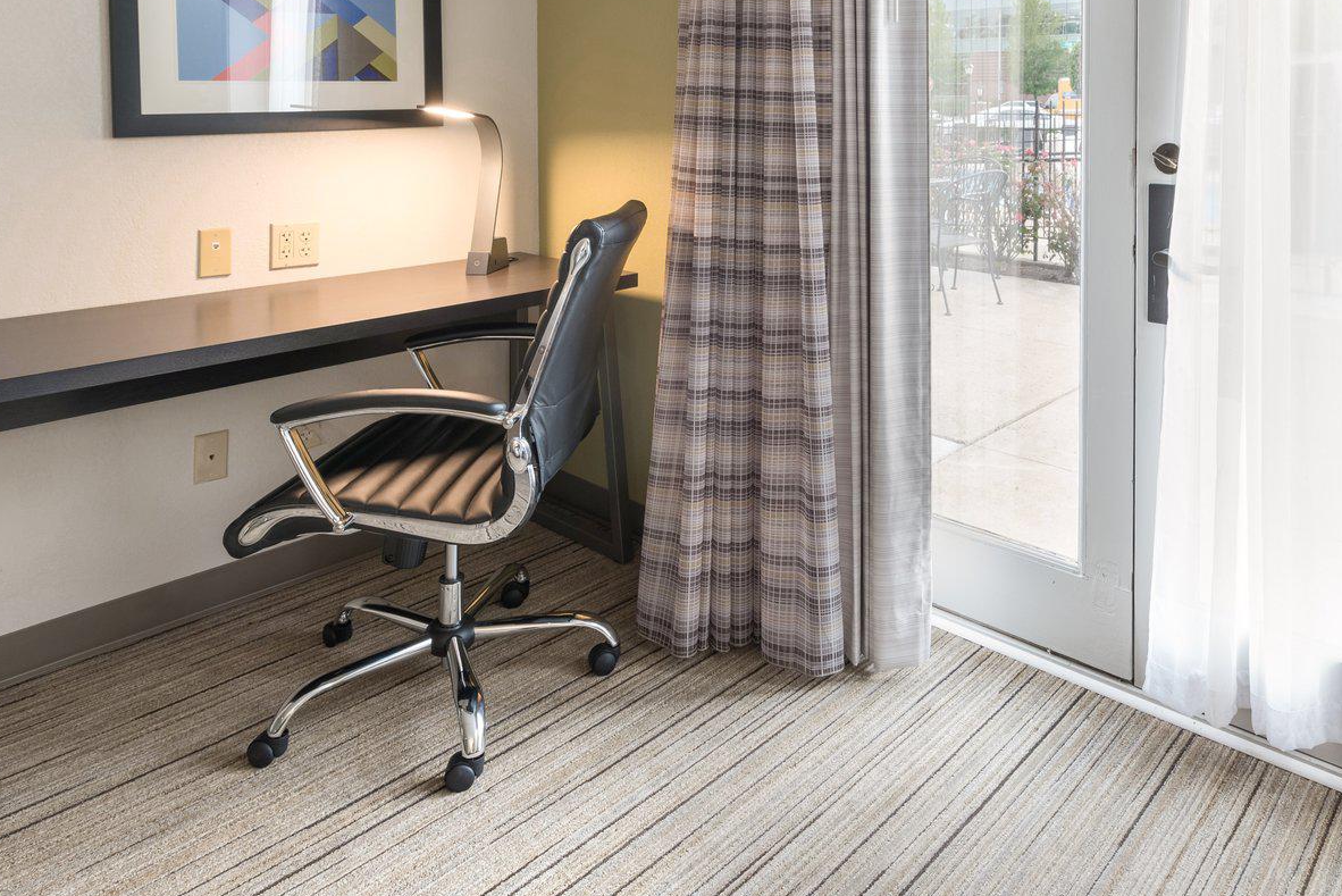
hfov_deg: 68.5
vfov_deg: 46.9
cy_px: 178
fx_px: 970
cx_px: 820
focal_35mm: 26
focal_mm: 15
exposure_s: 1/1.67
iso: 400
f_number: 8
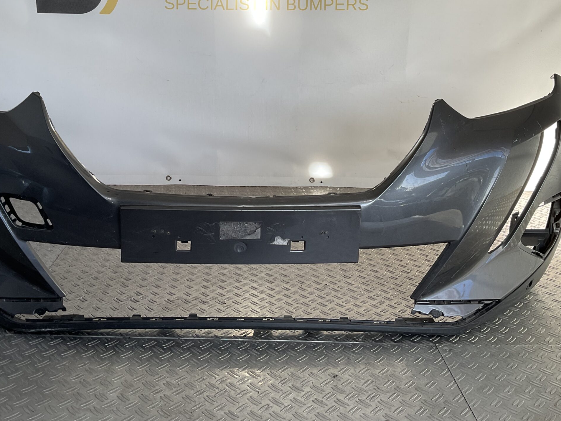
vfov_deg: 36.5
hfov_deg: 47.7
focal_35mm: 39
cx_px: 238
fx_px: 632
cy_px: 145
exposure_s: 1/165
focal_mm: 3
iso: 16
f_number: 1.8
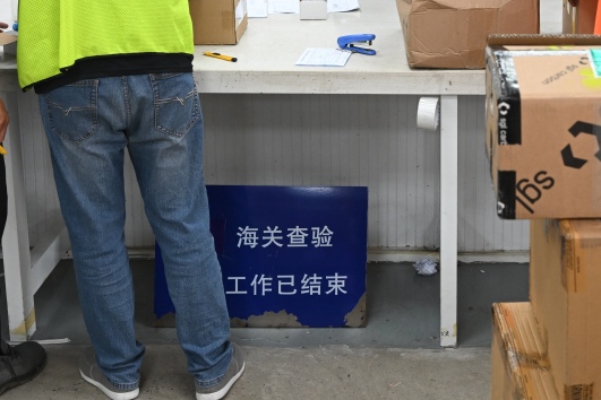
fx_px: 1169
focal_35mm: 70
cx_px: 446
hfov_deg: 28.4
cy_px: 9
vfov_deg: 19.0
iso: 1600
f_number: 4
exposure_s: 1/160
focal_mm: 31
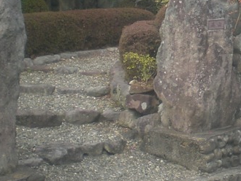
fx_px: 801
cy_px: -4
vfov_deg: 12.7
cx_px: 247
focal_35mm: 115
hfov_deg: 16.7
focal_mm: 6.3
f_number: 3.1
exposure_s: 1/125
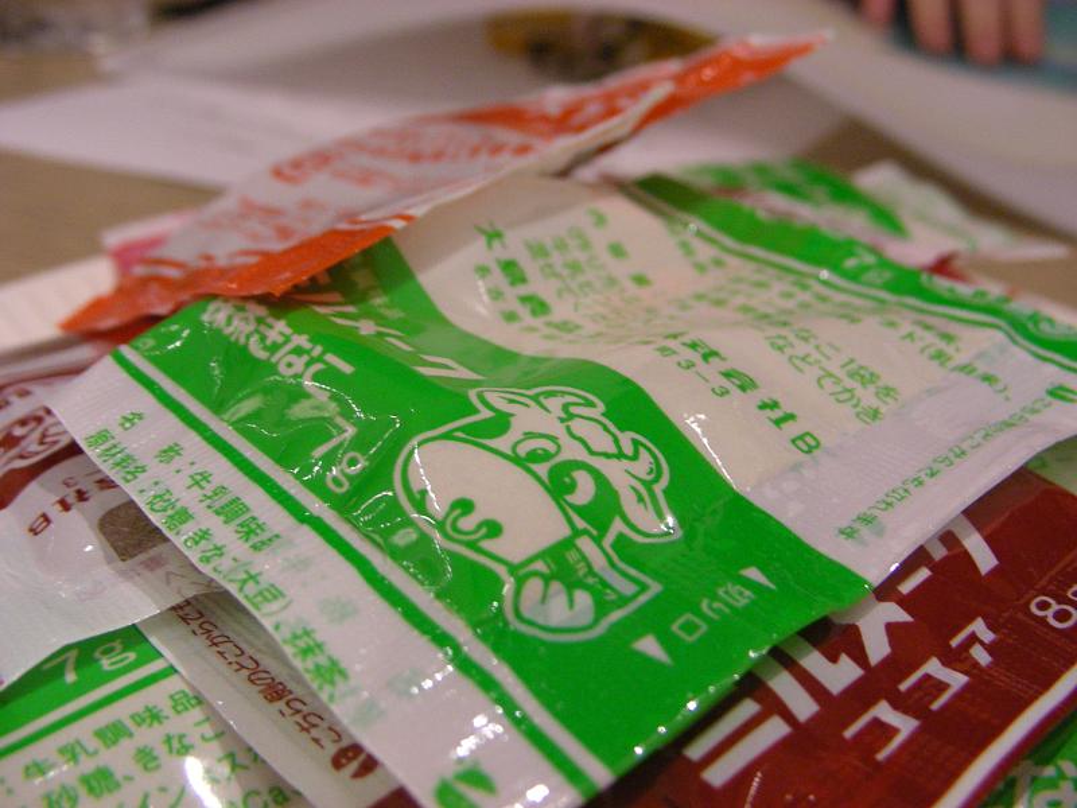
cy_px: 404
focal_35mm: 38
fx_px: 1182
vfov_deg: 37.7
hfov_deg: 49.0
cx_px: 538
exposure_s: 1/14.1
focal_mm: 6.3
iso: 200
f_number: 3.5
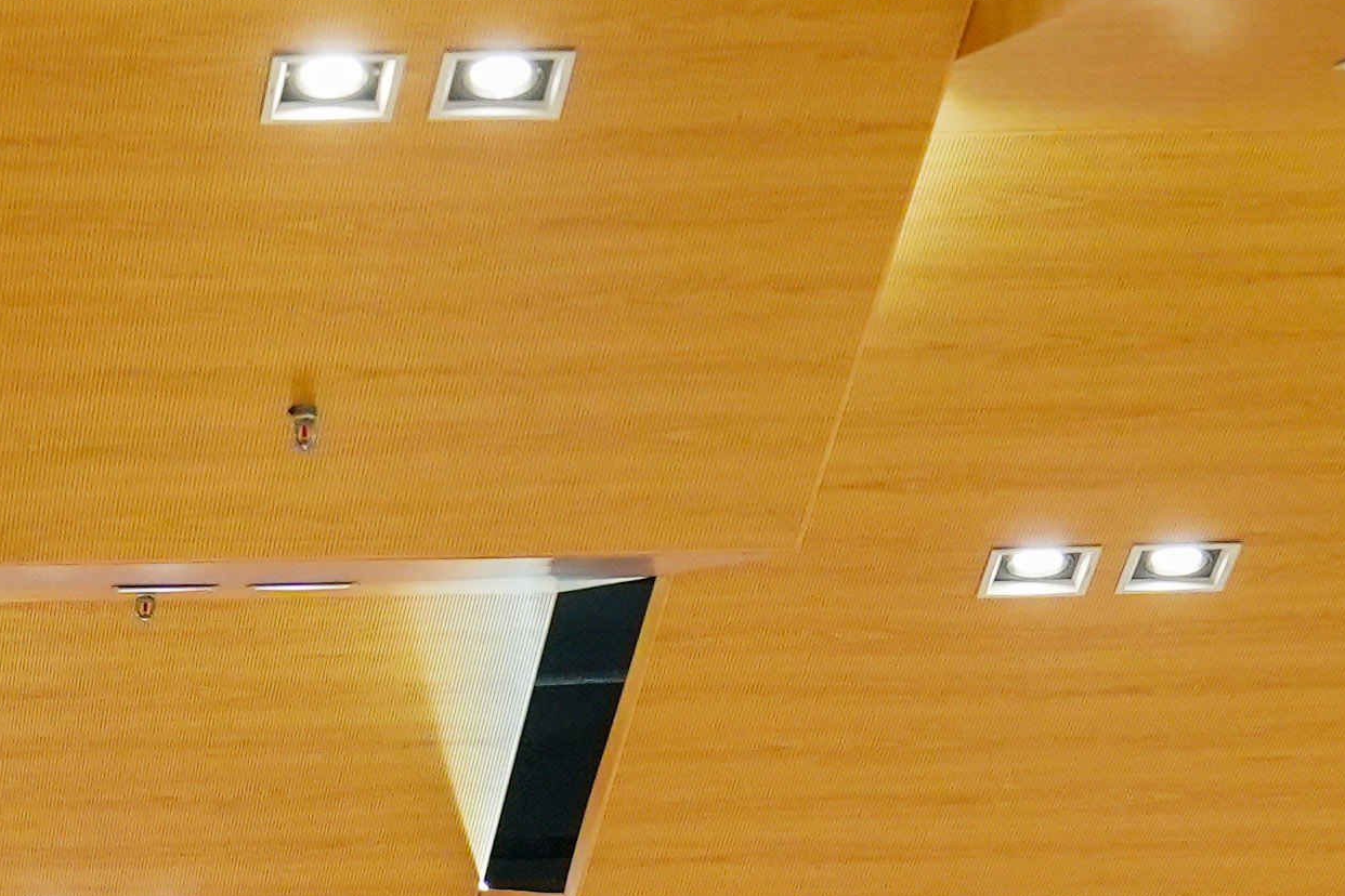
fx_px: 9489
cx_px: -540
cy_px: 2512
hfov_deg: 8.0
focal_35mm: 254
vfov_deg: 5.2
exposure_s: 1/160
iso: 1000
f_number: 4
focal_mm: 45
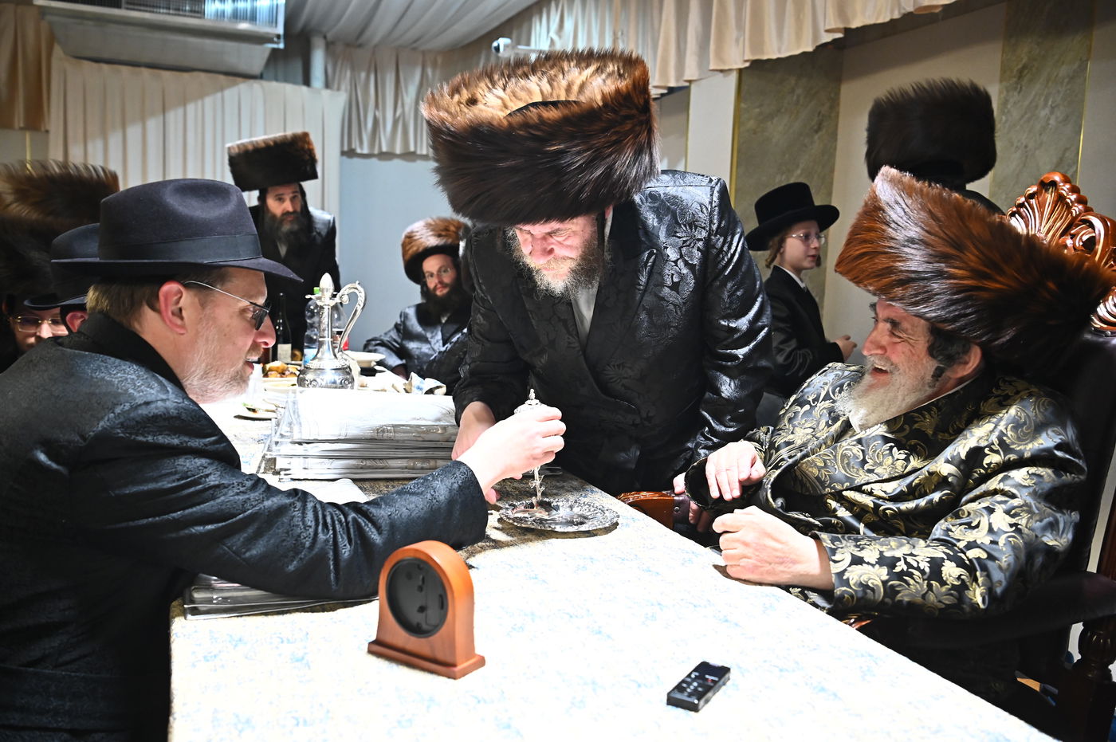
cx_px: 558
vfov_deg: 38.8
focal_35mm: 34
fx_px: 1053
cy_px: 371
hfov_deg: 55.8
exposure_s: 1/200
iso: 3200
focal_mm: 34
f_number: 4.5
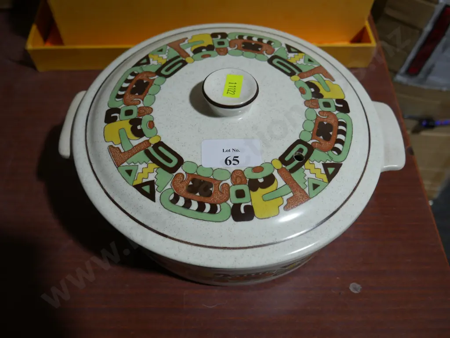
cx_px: 225
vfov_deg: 44.2
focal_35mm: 32
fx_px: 416
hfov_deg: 56.8
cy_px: 169
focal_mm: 16
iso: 200
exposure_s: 1/100
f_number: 3.6
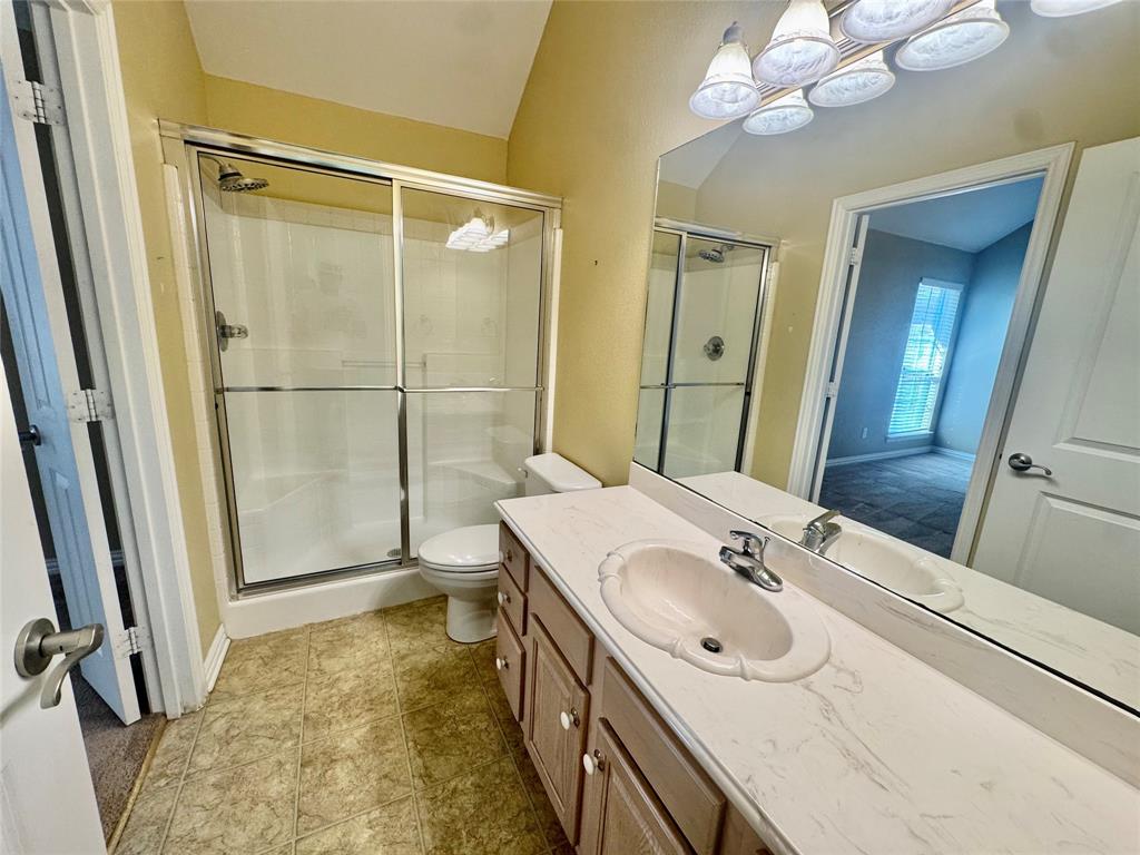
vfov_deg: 85.7
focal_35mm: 14
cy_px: 428
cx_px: 570
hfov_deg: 102.1
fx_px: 461
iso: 160
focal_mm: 2.22
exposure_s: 1/120
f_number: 2.2
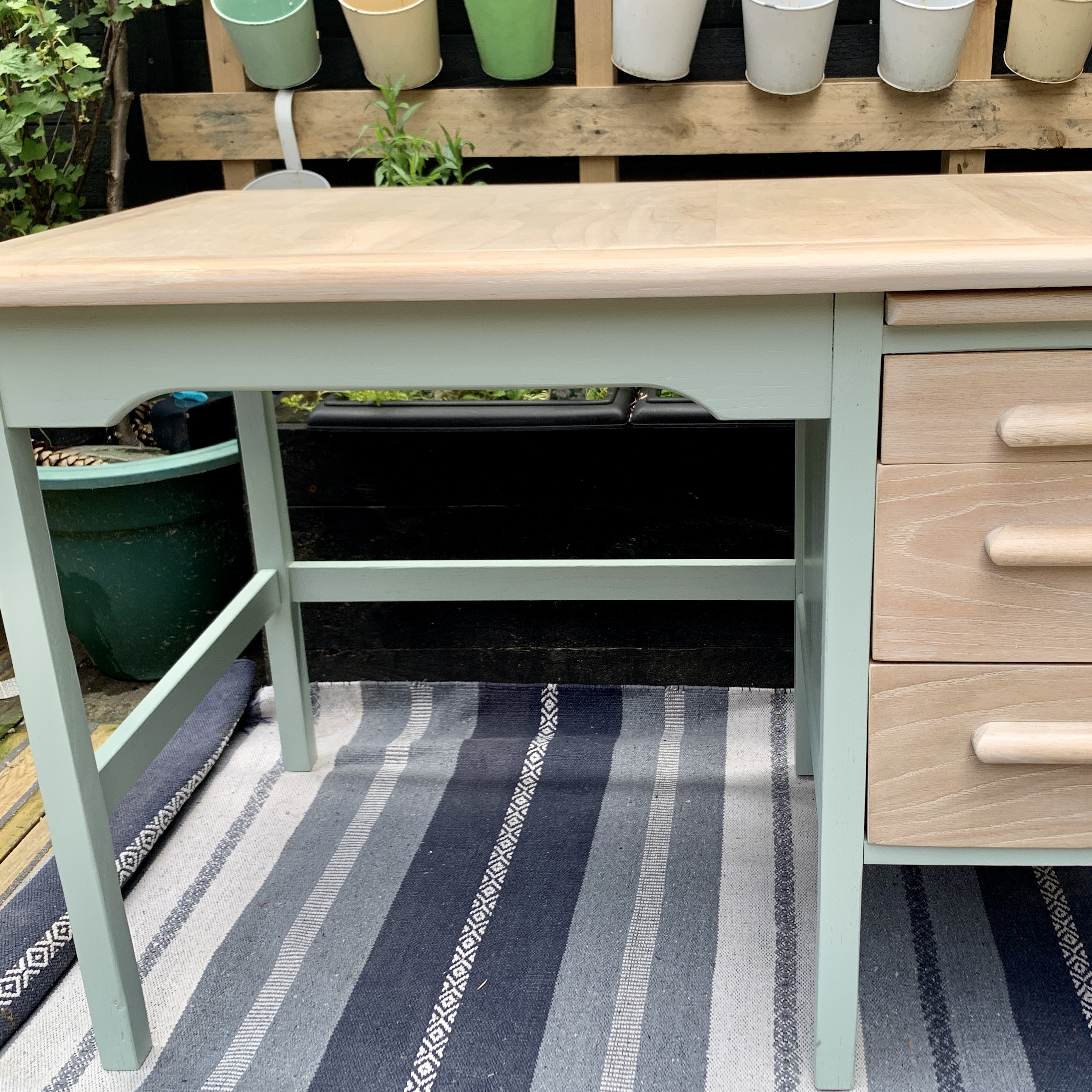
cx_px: 658
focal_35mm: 36
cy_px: 519
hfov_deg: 45.8
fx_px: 1285
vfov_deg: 46.0
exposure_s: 1/362
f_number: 1.8
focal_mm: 4.25
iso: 25
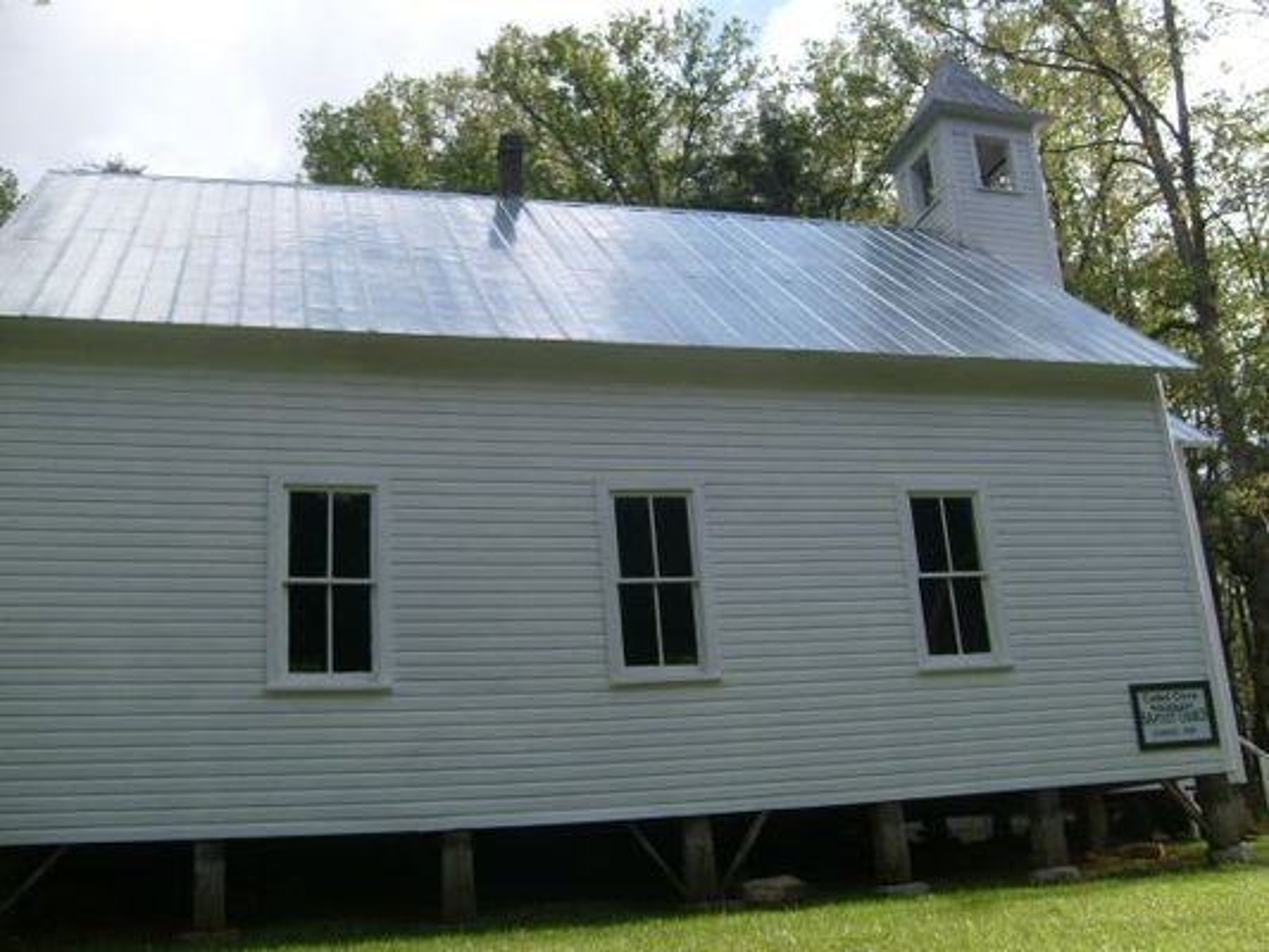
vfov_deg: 40.7
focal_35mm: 35
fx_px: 1283
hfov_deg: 52.6
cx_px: 634
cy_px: 476
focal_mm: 5.8
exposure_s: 1/125
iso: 80
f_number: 7.1
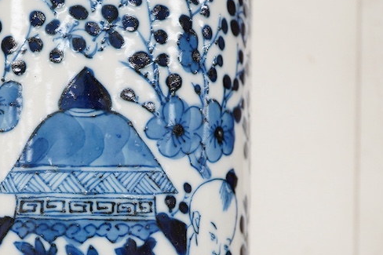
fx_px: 883
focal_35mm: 83
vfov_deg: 16.3
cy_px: 224
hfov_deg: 24.1
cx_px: 74
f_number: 7.1
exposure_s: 1/125
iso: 1250
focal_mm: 30
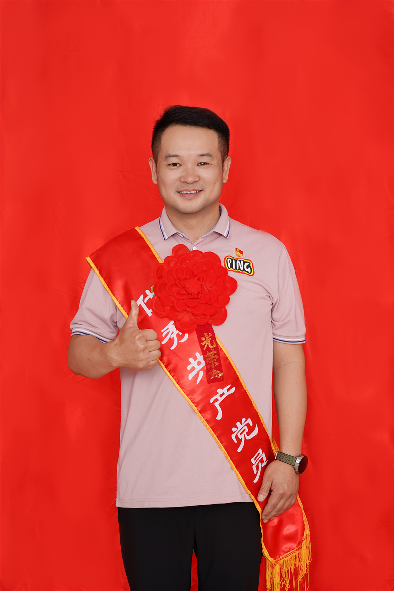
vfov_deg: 19.8
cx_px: 197
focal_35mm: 103
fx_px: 1691
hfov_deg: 13.3
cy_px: 296
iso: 200
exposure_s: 1/160
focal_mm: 103
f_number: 14
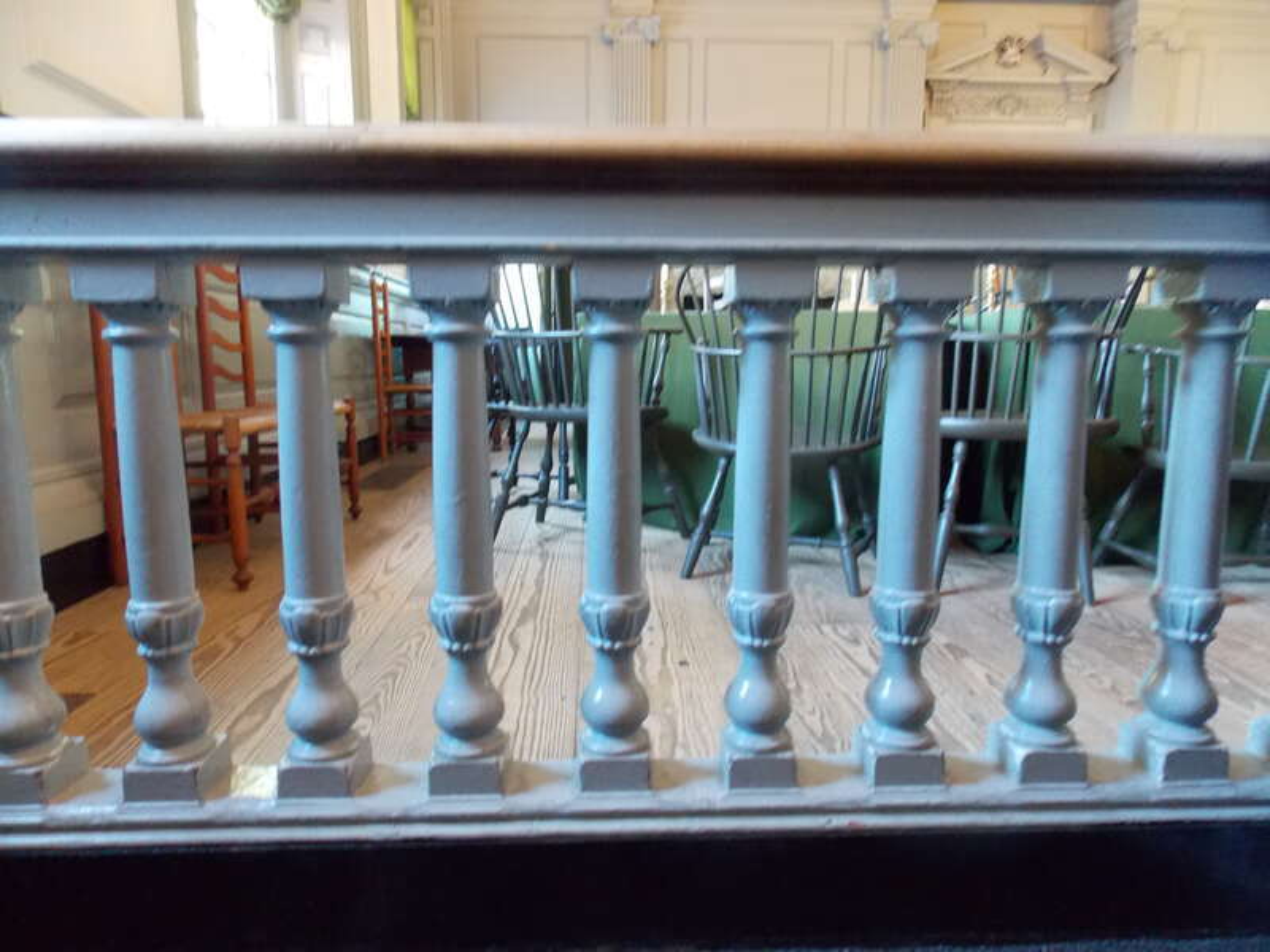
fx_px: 844
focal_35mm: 23
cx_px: 635
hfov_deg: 73.9
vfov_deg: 58.9
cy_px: 476
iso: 400
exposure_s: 1/5
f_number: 3.1
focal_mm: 4
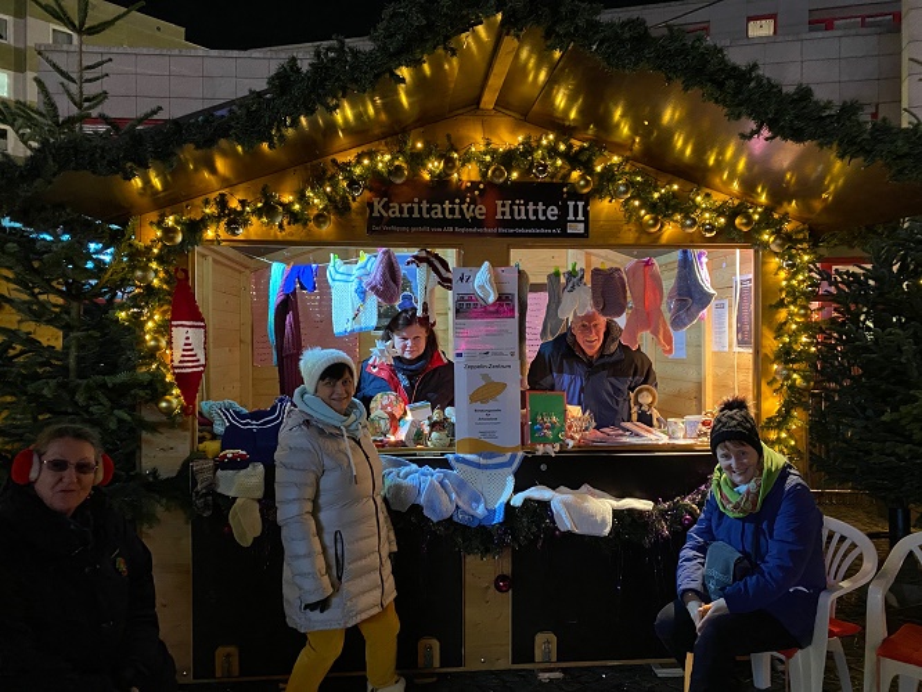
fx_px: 693
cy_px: 346
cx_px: 461
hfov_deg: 67.3
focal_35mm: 26
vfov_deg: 53.1
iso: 640
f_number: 1.8
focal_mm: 4.25
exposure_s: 1/25
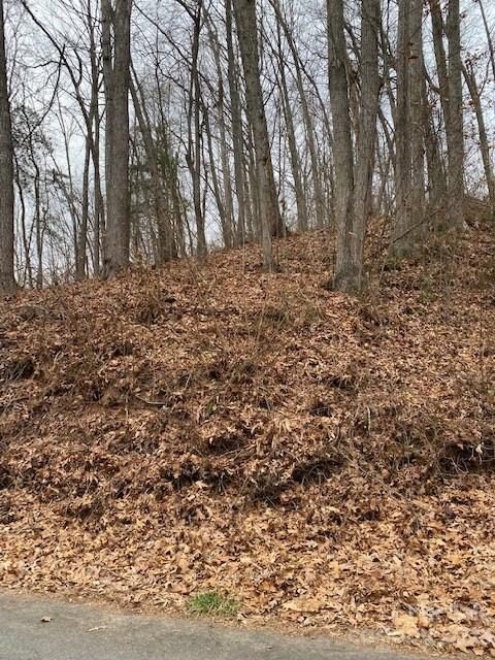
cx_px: 248
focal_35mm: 26
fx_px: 496
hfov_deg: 53.1
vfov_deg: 67.3
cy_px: 330
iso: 32
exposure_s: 1/230
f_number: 1.8
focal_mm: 4.25
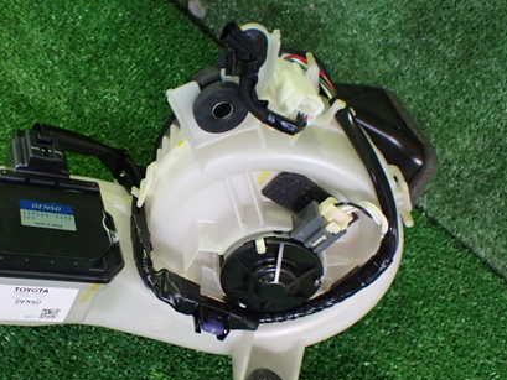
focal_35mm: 44
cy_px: 229
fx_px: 645
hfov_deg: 42.1
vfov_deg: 32.8
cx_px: 154
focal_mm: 5.4
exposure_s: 1/50
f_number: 2.3
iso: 800
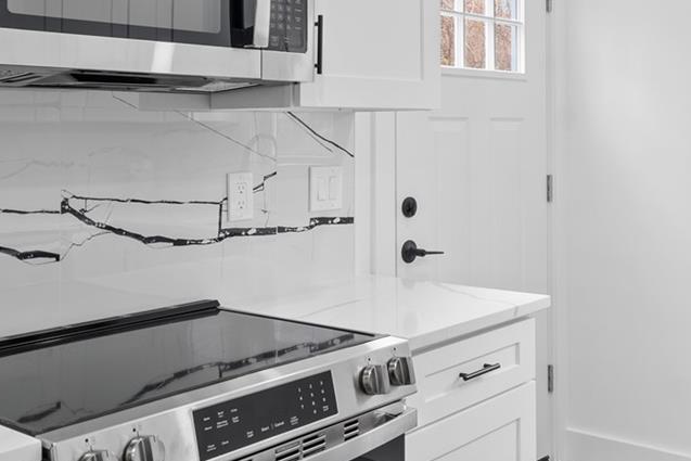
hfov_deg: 43.0
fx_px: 864
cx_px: 460
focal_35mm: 45
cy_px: 116
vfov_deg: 29.4
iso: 250
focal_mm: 14
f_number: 8
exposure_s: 1/2.5
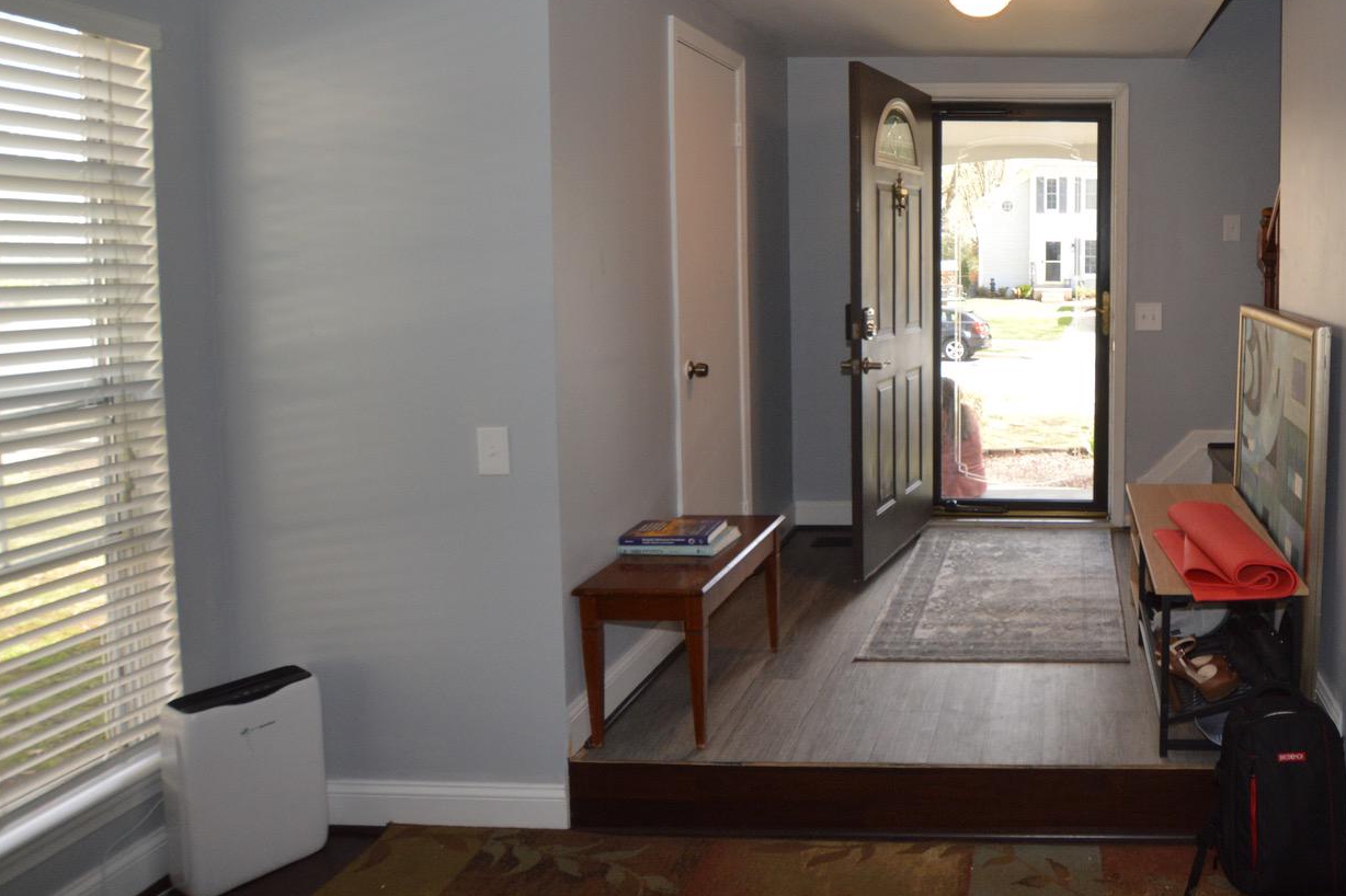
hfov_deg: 65.6
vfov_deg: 50.5
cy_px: 312
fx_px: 934
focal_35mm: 25
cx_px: 1062
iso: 400
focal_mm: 10
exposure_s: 1/100
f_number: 5
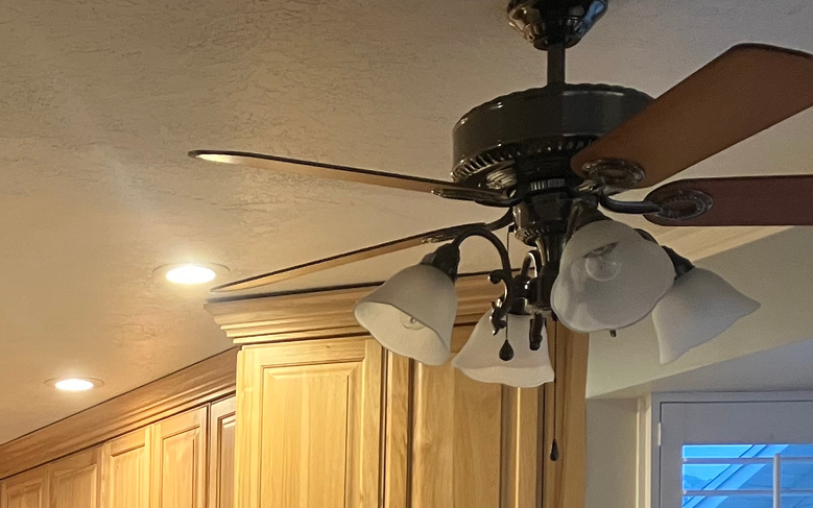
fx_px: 1728
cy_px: 736
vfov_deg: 15.6
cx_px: -1
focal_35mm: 78
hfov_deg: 25.2
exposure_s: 1/60
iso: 200
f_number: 1.8
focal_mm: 3.99
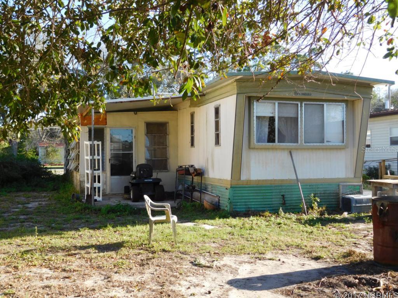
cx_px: 199
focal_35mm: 40
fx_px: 460
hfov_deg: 46.8
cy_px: 149
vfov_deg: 36.0
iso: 125
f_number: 3.9
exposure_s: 1/250
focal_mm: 7.1
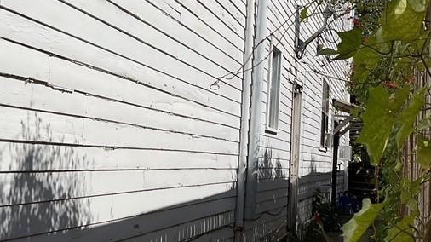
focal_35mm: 64
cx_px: 245
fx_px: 731
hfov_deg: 32.8
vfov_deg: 18.5
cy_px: 33
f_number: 1.8
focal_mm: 3
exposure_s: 1/6536
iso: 16
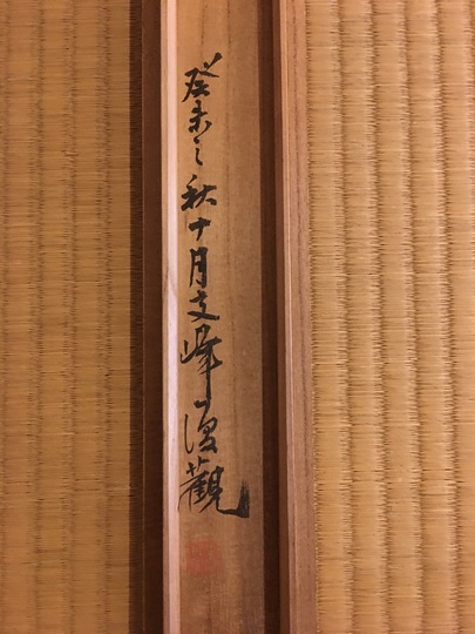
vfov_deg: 61.7
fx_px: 531
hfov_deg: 48.2
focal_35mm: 29
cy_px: 317
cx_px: 238
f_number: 2.2
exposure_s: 1/4
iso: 50
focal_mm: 4.15
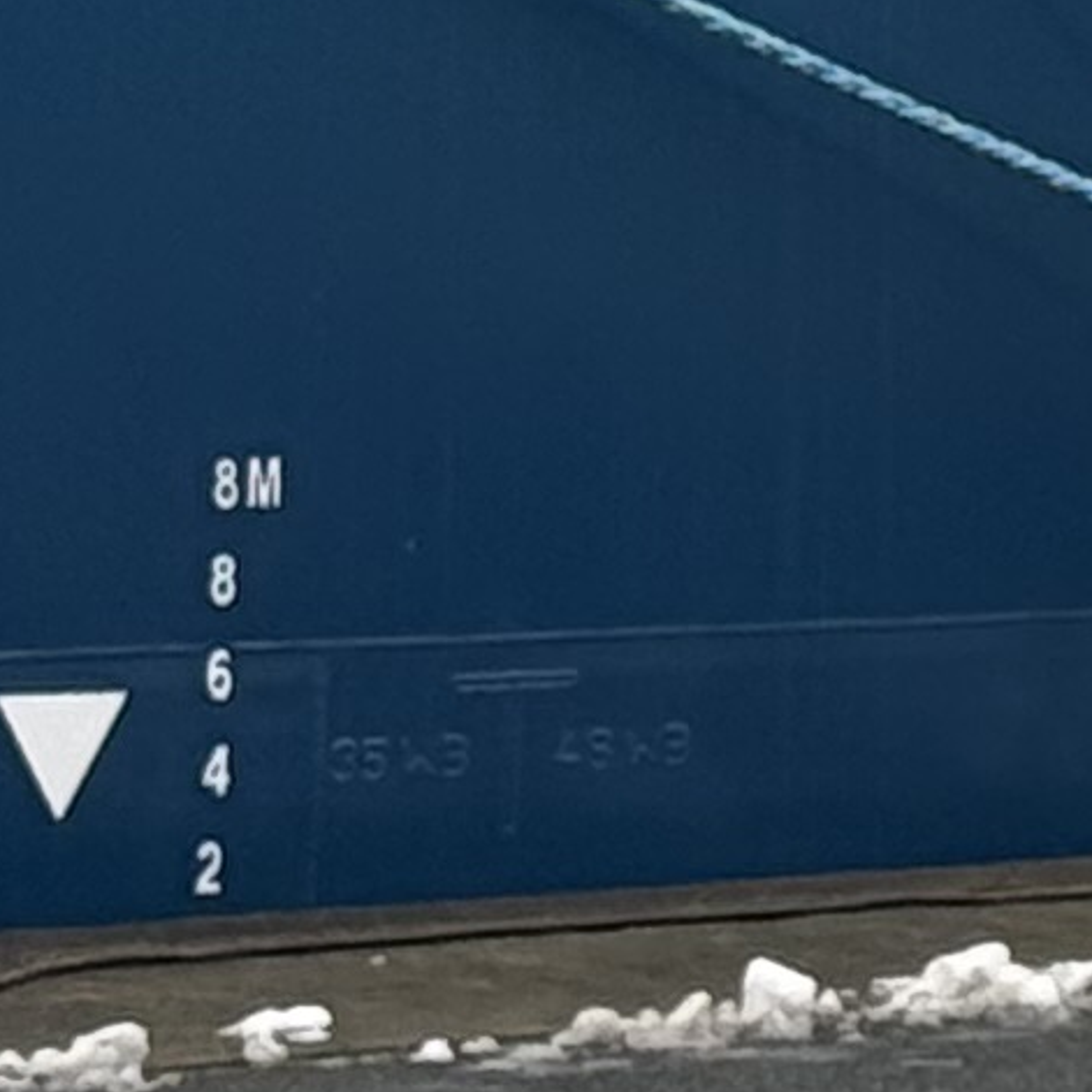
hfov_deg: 4.7
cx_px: 2692
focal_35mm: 363
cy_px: -1271
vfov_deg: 4.7
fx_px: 12956
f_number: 1.78
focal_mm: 6.76
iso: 100
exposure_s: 1/846
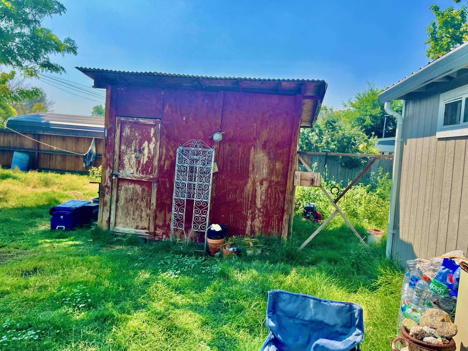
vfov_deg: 53.1
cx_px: 234
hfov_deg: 67.3
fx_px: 352
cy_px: 176
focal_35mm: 26
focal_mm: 5.1
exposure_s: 1/3215
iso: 50
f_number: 1.6
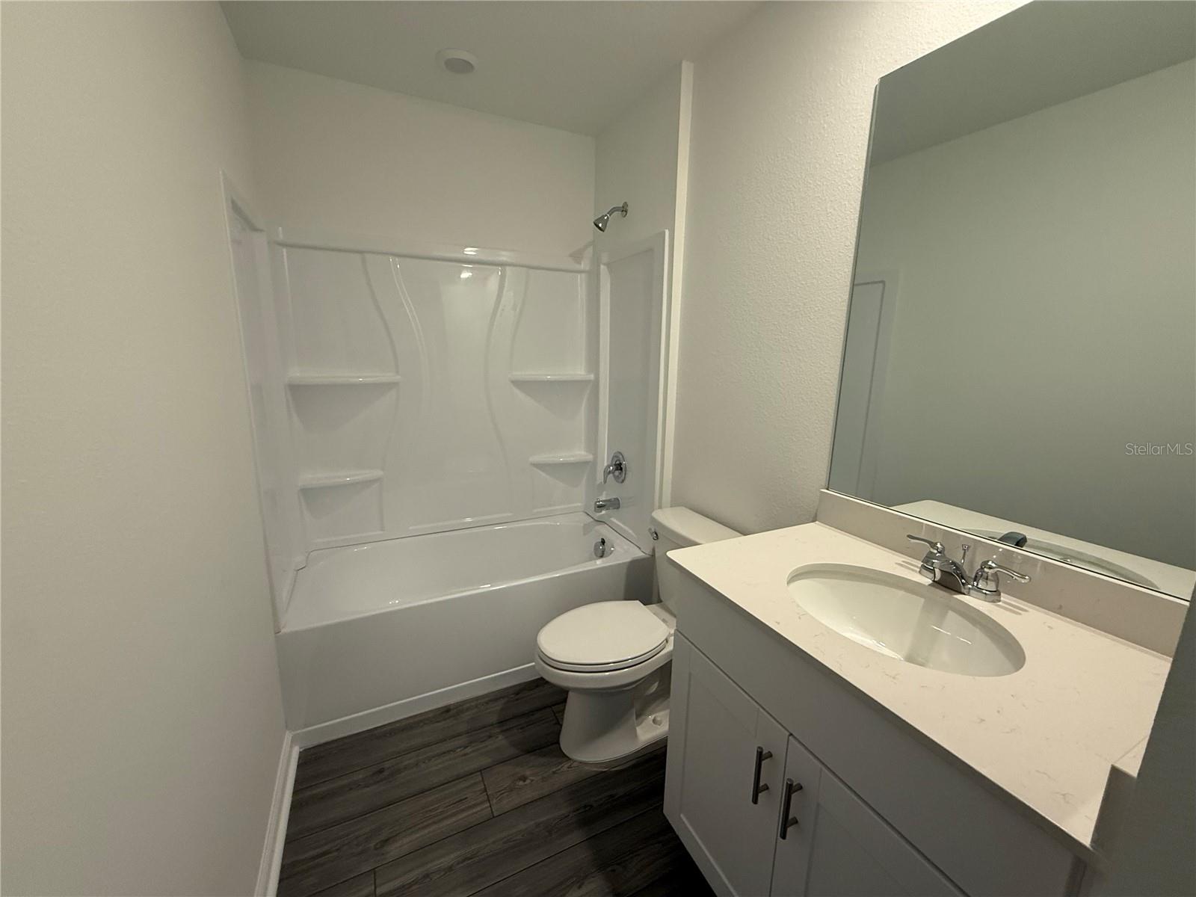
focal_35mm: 14
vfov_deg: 85.7
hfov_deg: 102.1
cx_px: 598
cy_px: 448
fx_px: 484
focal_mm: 2.22
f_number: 2.2
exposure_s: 1/120
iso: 250
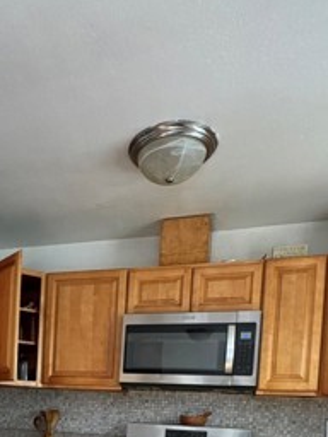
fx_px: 442
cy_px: 430
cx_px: 41
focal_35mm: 35
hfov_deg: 38.3
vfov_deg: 45.1
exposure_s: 1/99
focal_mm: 2.22
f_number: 2.2
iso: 320
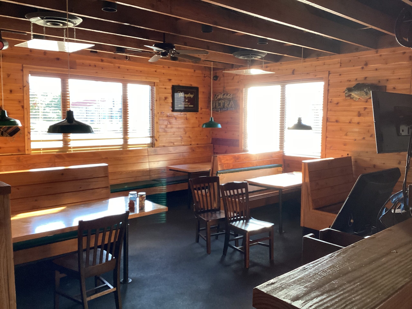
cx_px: 206
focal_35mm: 31
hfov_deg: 58.4
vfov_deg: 45.4
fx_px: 369
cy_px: 154
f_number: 2.4
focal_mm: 3.3
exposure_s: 1/120
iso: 80
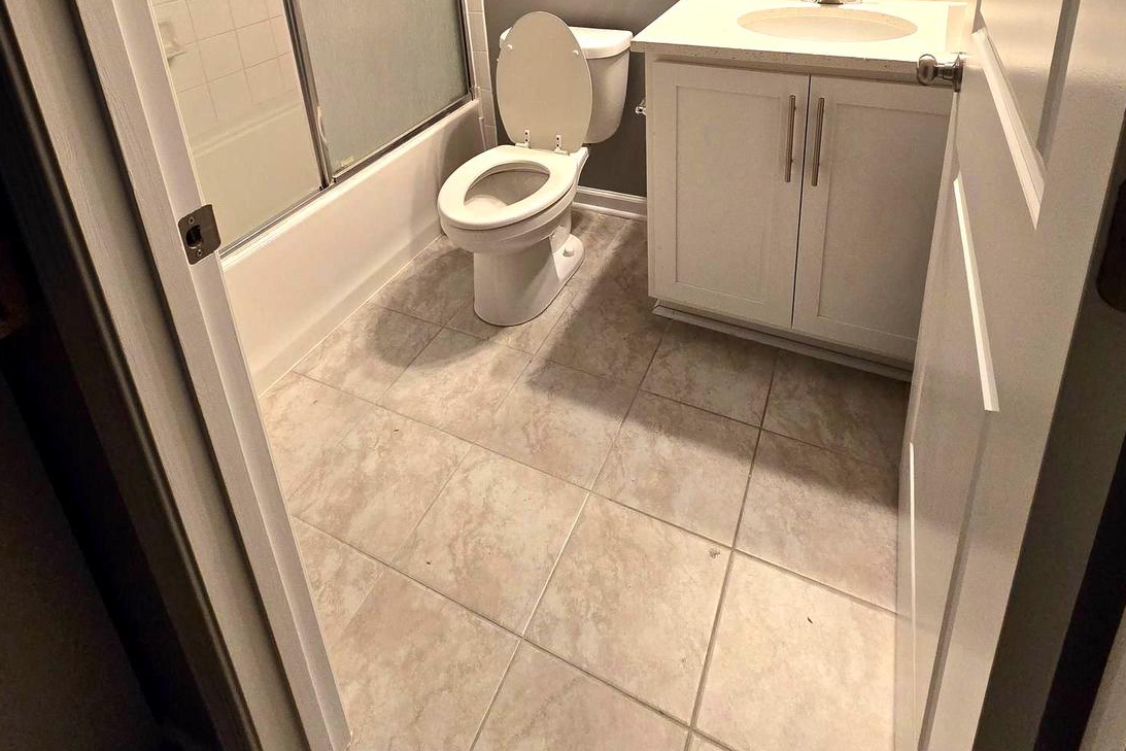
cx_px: 573
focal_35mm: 19
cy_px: 76
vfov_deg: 55.9
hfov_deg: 86.9
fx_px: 594
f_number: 2.2
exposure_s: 1/60
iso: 250
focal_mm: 2.2
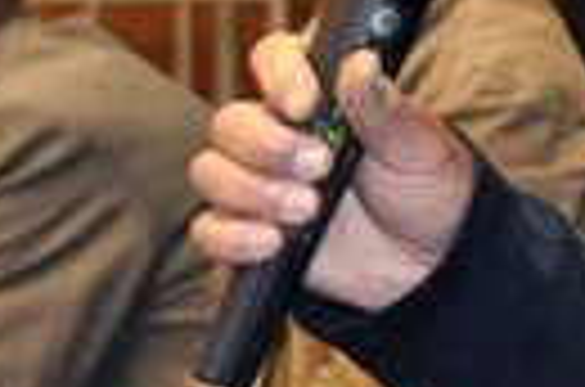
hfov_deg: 5.2
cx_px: 927
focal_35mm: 391
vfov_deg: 3.5
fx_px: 6338
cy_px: -162
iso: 800
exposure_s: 1/30
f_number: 4.8
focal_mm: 52
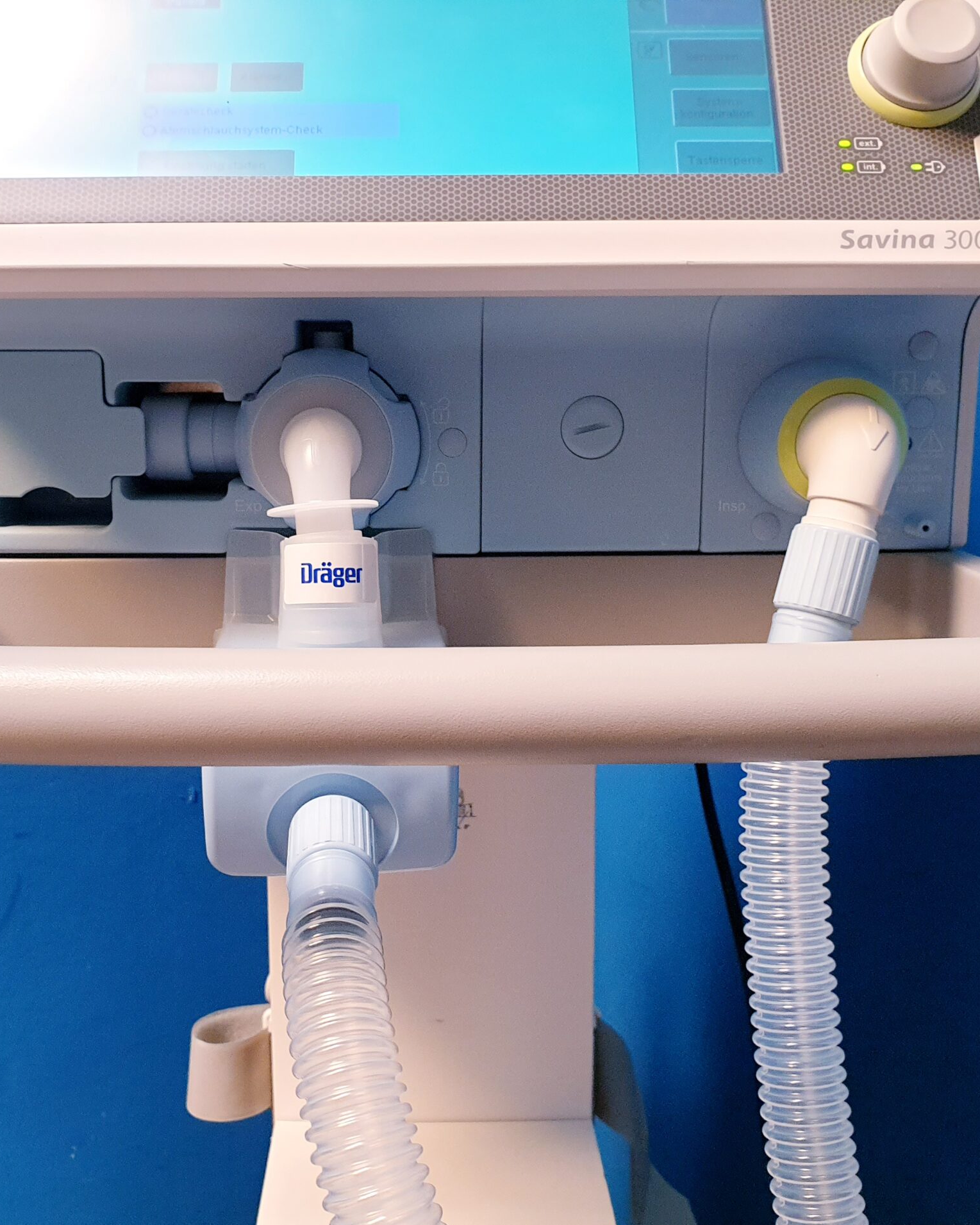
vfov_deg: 52.8
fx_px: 1233
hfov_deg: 43.3
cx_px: 423
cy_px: 614
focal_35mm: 34
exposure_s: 1/50
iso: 250
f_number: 2.4
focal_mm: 4.3
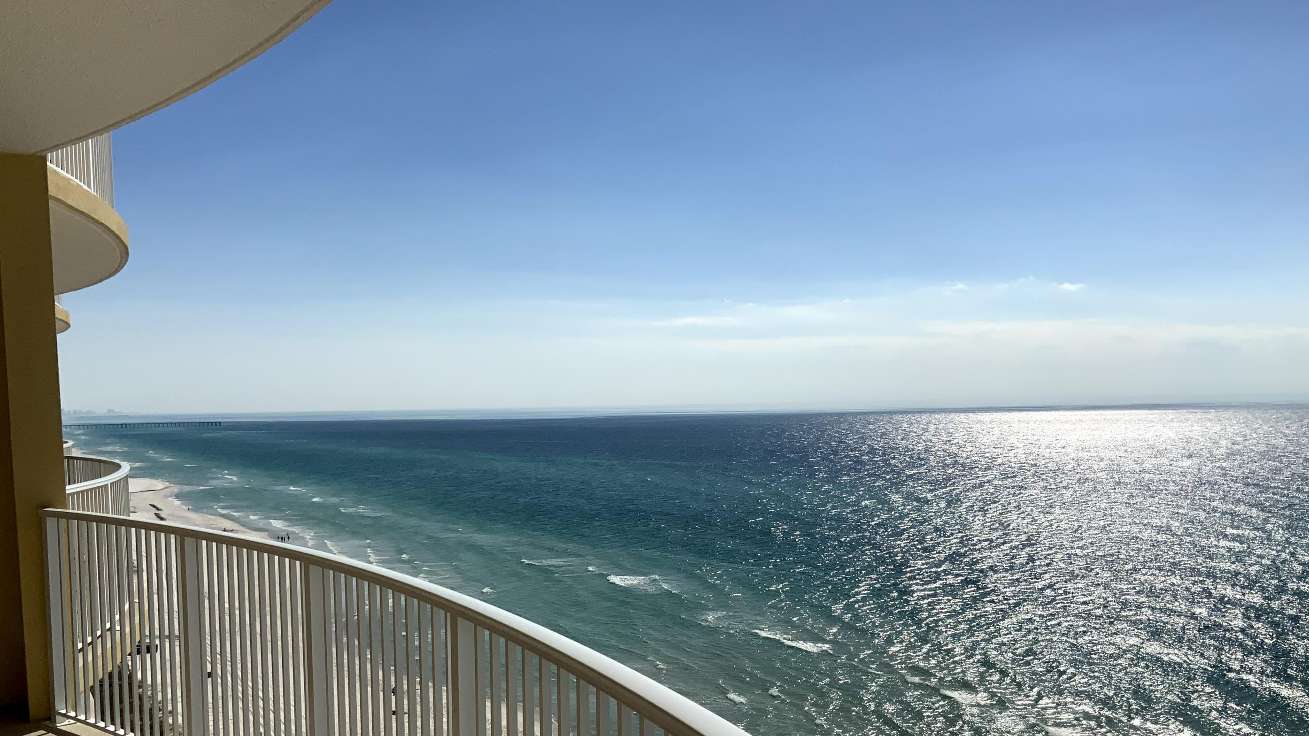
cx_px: 663
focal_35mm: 34
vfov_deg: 34.2
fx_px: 1180
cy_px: 511
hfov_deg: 58.0
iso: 20
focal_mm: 3
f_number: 1.8
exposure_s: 1/10204
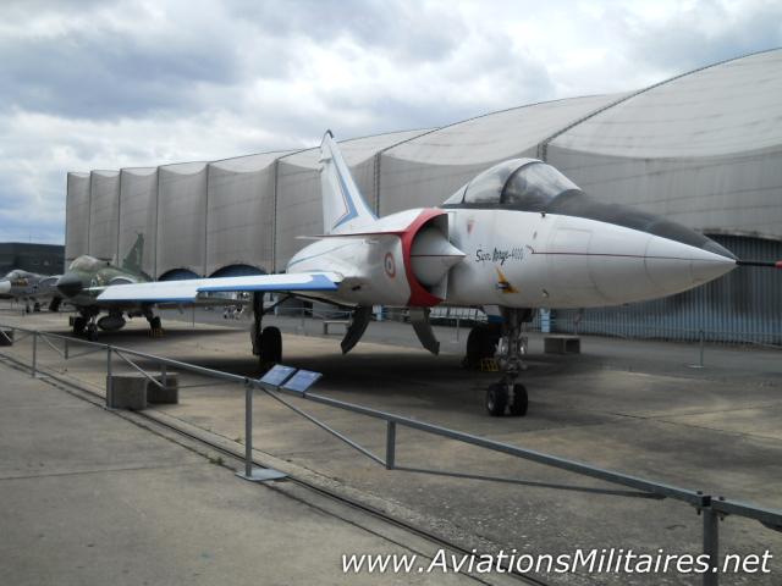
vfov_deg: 35.1
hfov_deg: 45.8
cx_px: 391
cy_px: 293
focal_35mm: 41
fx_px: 926
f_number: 5.5
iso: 80
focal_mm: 6.72
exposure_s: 1/400
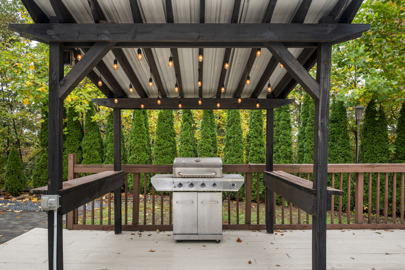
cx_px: 202
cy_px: 135
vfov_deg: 58.4
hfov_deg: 79.9
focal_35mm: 22
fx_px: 242
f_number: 8
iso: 400
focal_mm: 21.5
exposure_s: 1/60
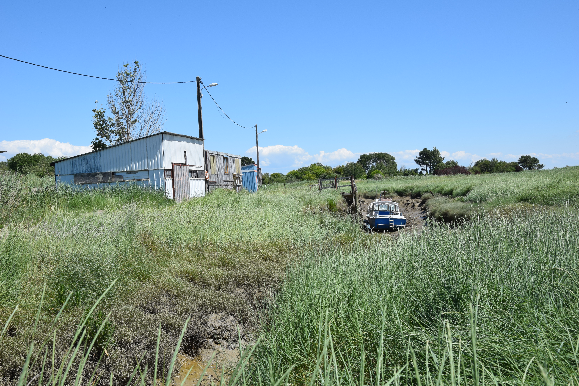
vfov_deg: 34.2
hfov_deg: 49.6
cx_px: 290
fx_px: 627
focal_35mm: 39
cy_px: 193
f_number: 10
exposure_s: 1/400
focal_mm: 26
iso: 200
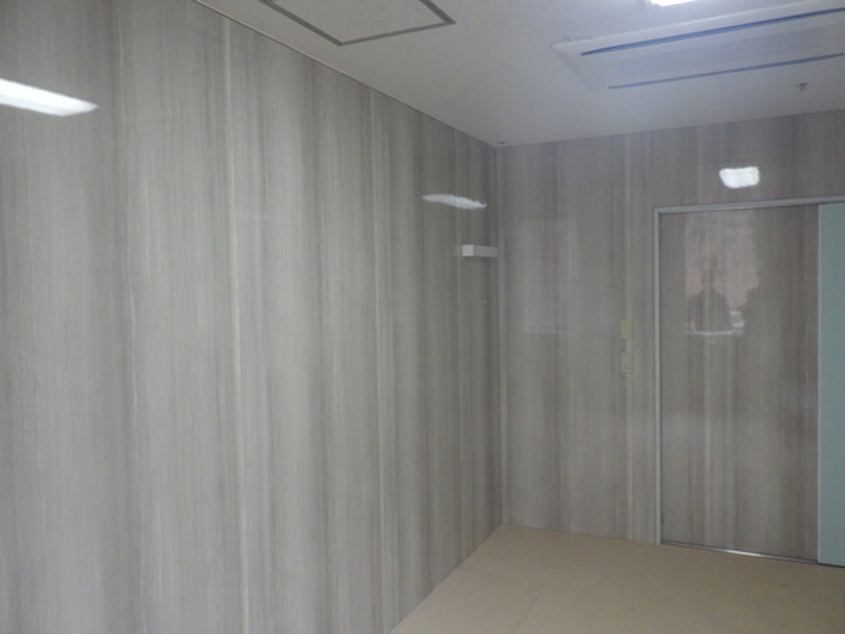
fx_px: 683
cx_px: 422
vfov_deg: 49.7
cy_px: 317
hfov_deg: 63.4
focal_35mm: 28
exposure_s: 1/40
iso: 500
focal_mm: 5
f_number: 3.5
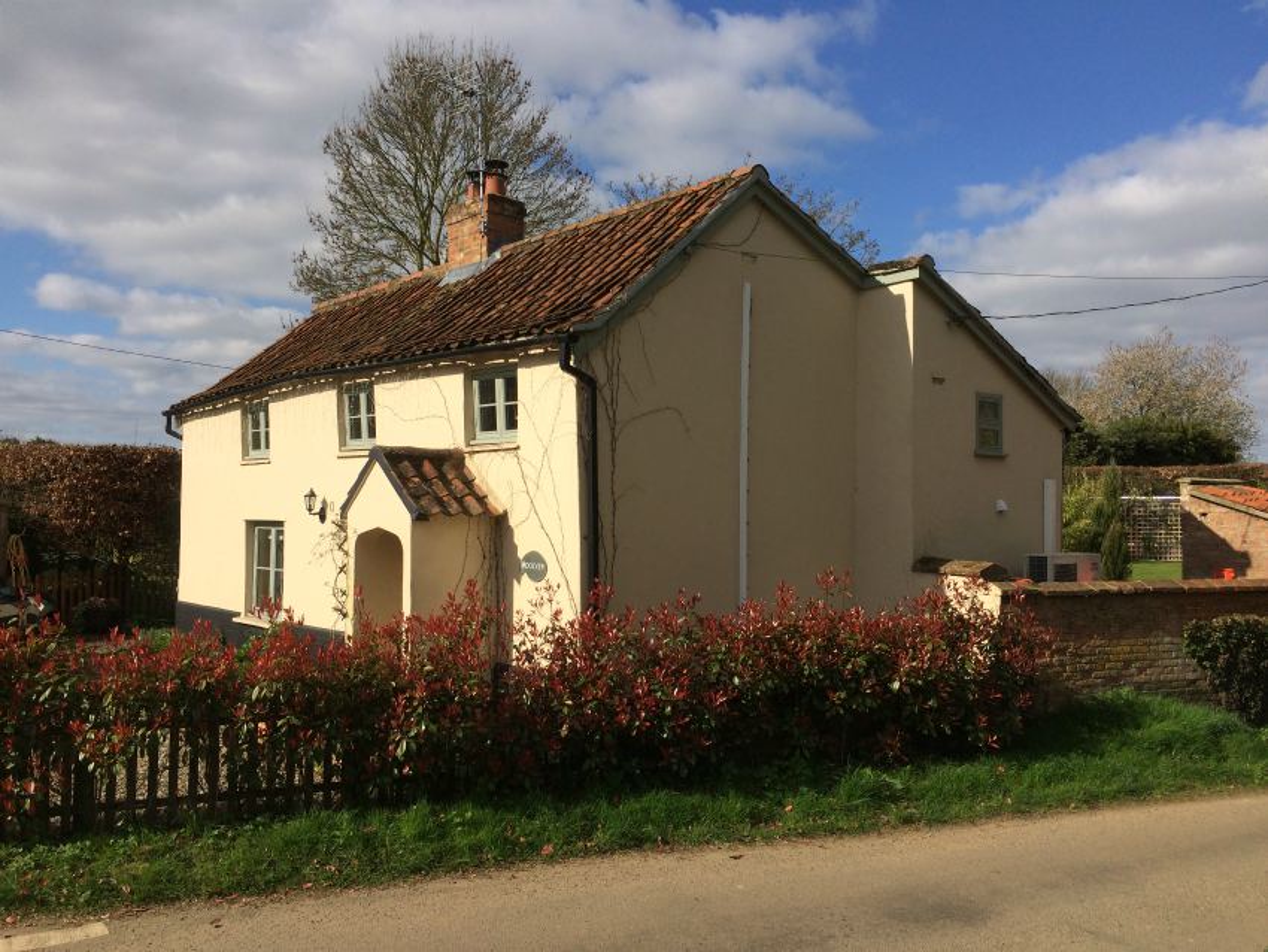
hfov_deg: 61.6
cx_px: 634
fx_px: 1063
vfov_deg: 48.2
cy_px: 476
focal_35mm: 29
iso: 32
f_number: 2.2
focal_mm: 4.15
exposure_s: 1/2933
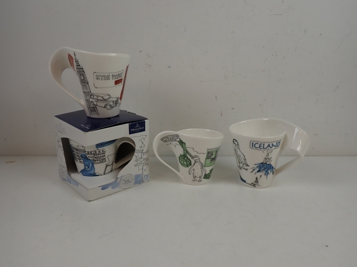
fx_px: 309
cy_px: 134
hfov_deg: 60.0
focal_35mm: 30
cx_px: 178
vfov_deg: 46.8
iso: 125
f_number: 2.3
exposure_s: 1/125
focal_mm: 5.4
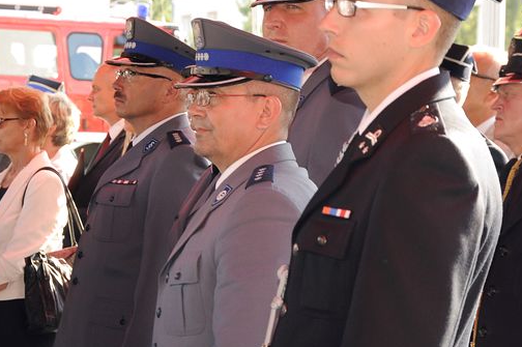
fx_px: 2274
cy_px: 171
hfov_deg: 13.1
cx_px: 297
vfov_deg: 8.7
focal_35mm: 157
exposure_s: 1/125
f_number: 5.3
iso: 400
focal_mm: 62
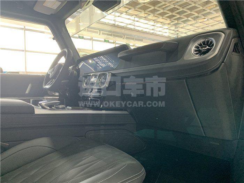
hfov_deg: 67.3
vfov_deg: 53.1
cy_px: 92
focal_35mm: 26
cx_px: 122
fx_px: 183
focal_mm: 4.25
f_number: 1.8
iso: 200
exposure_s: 1/50
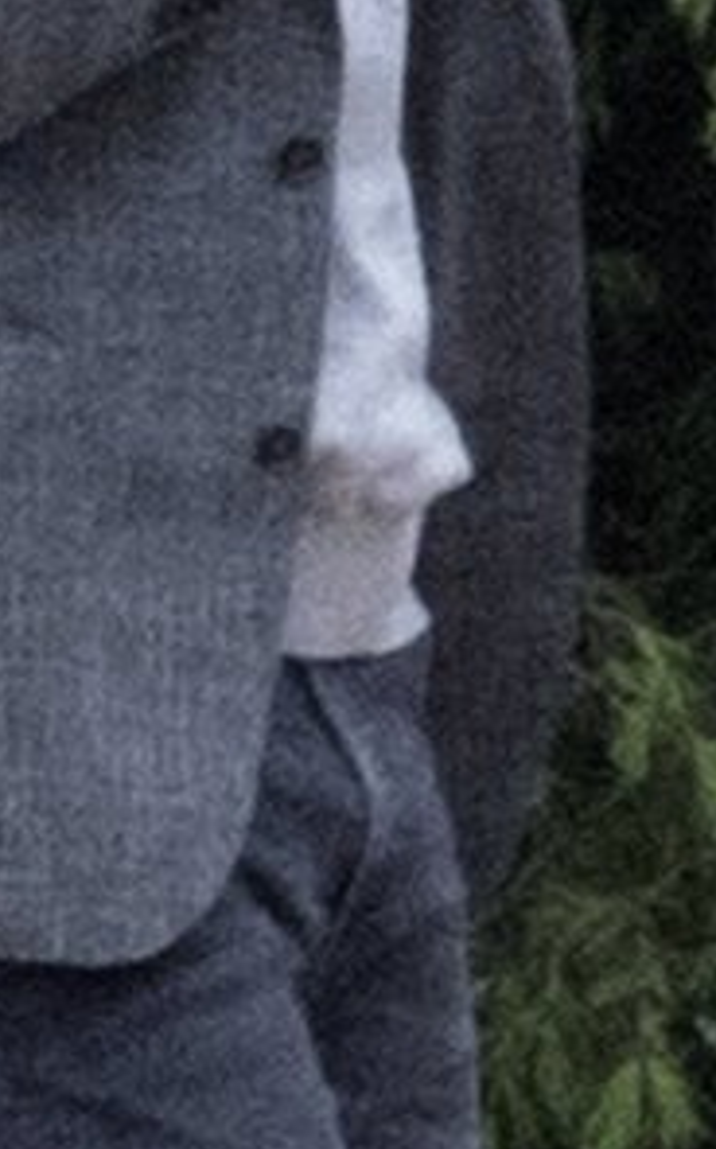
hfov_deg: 1.2
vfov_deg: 2.0
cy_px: 14
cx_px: 261
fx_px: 33518
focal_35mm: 1072
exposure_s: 1/320
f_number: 14
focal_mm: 200
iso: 800
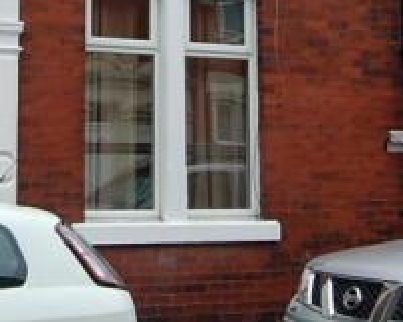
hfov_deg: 21.3
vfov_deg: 17.0
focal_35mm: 88
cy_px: -30
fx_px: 1044
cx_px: 32
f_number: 5
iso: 400
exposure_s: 1/100
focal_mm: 19
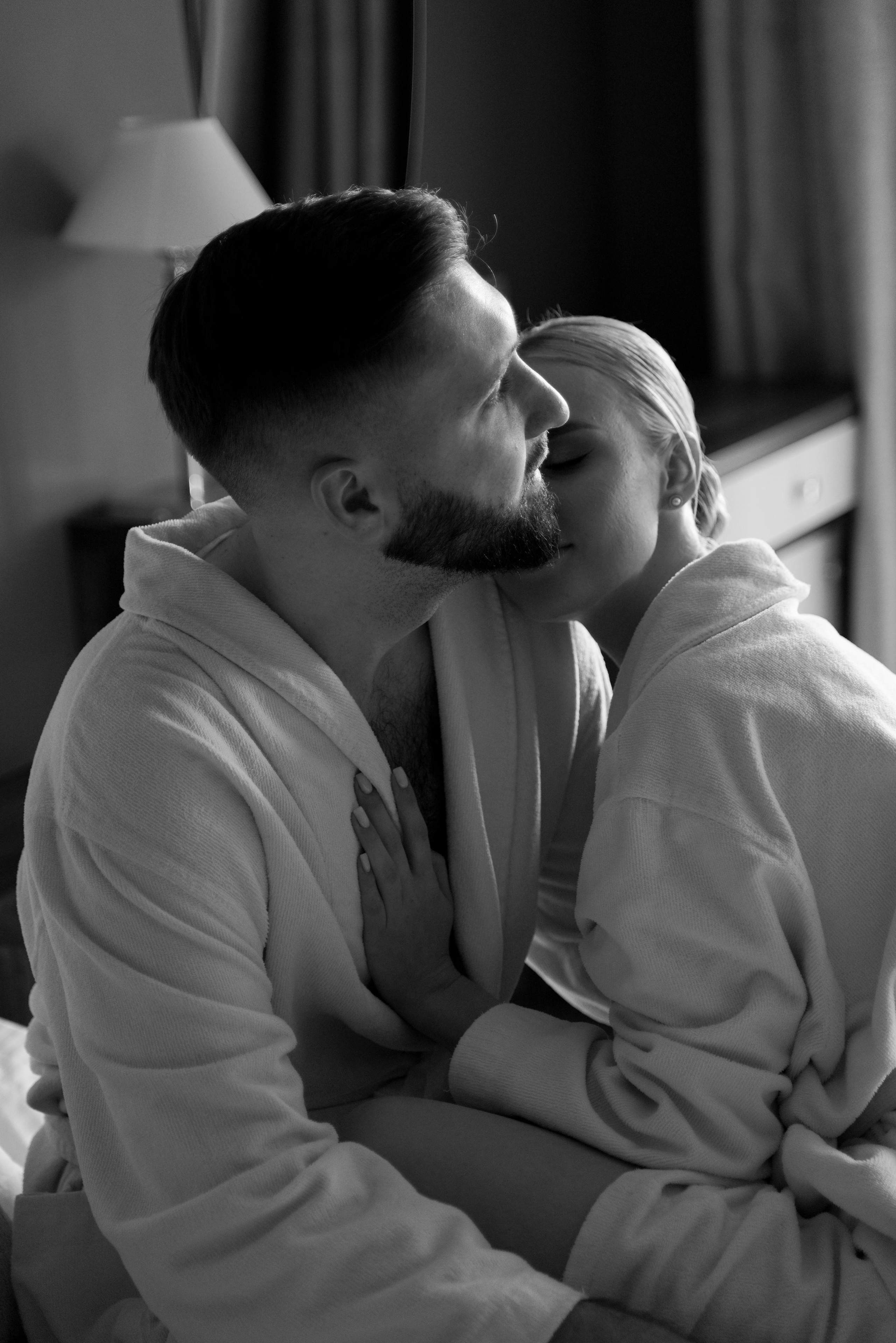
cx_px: 448
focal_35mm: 64
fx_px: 2389
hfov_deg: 21.2
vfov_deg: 31.4
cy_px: 672
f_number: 2.8
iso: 1000
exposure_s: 1/320
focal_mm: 64
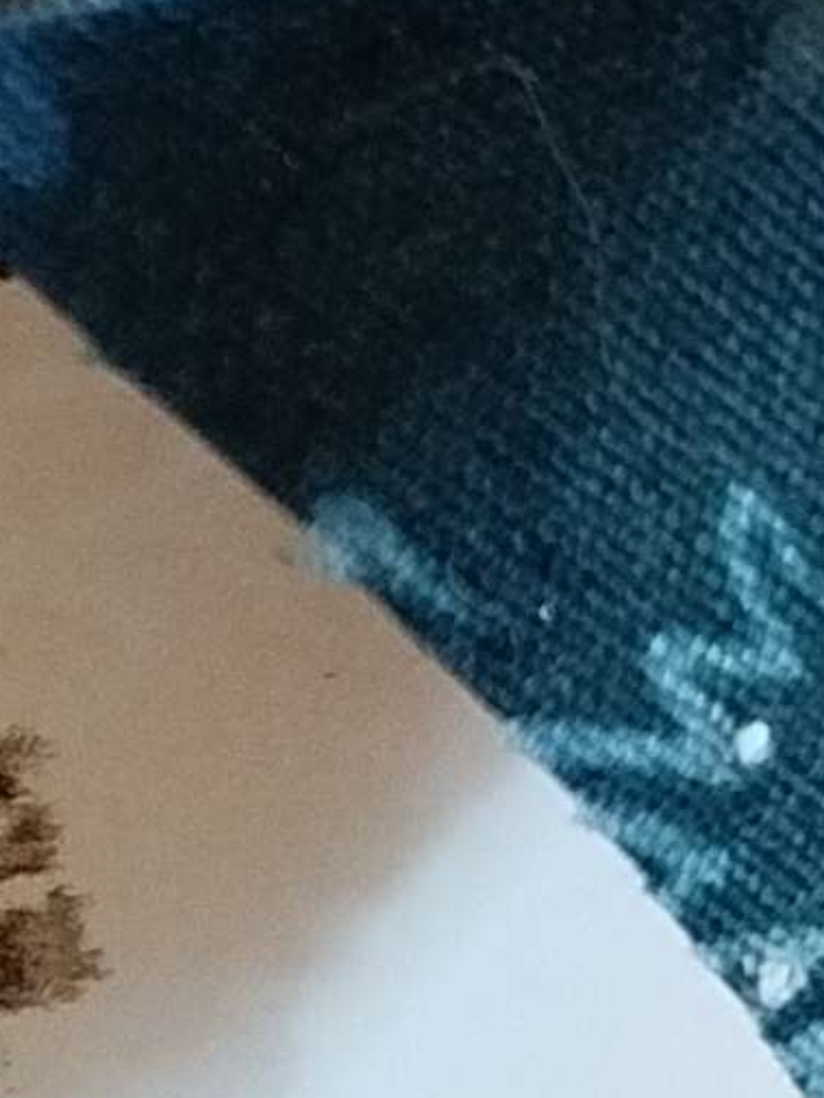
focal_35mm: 190
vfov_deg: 10.4
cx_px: -389
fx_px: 6028
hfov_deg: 7.7
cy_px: 600
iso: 640
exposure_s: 1/20
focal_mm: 5.31
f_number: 1.7
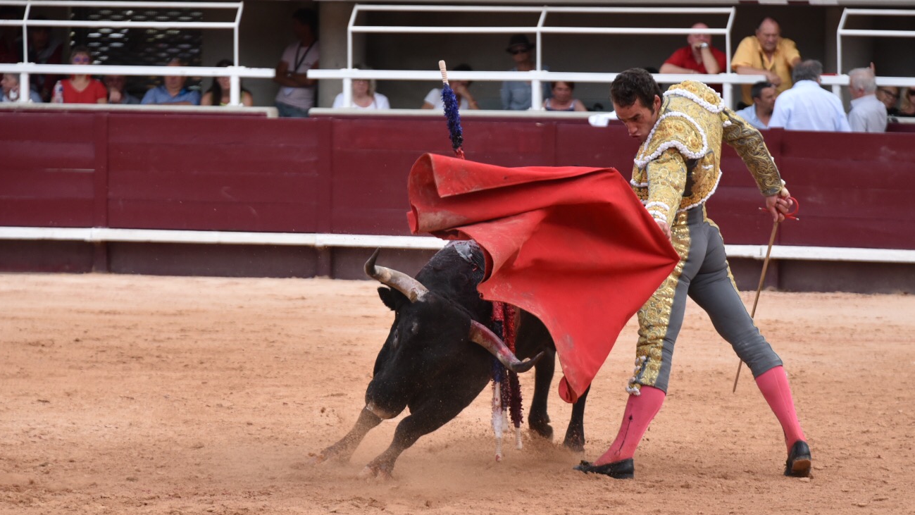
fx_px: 5071
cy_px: 334
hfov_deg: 10.3
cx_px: 508
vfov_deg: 5.8
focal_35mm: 209
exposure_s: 1/800
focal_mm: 160
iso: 1250
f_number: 5.6
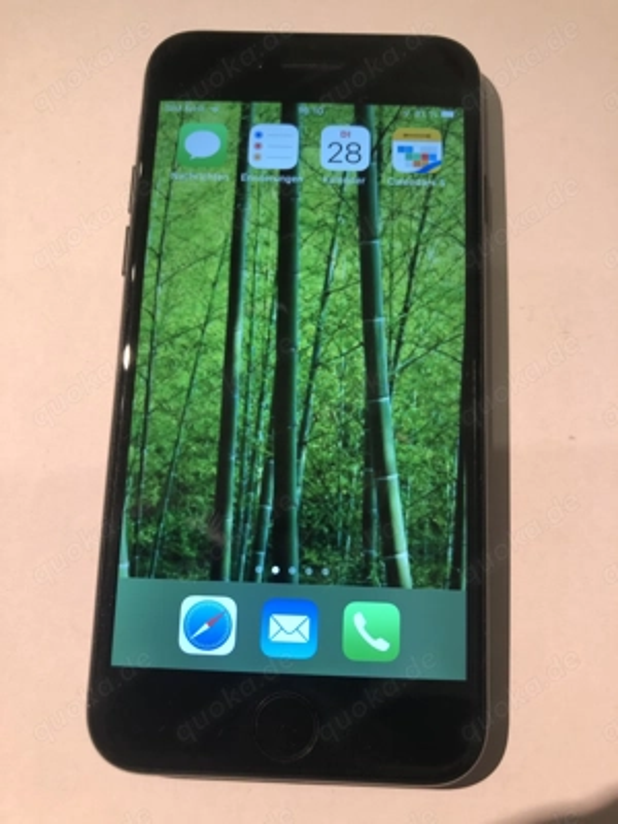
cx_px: 309
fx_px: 667
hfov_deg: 49.7
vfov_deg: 63.4
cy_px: 412
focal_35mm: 28
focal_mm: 3.99
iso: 40
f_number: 1.8
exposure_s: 1/33
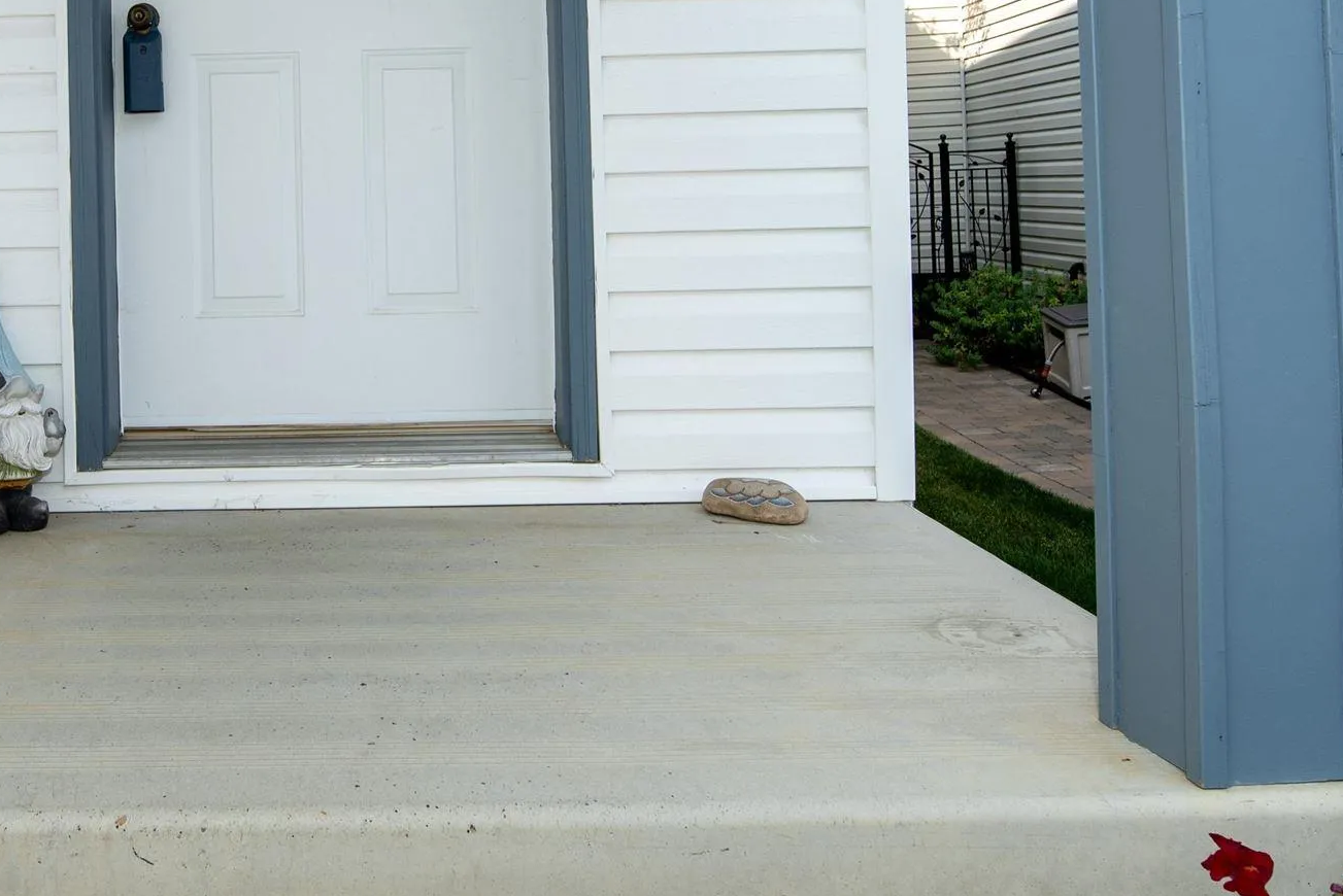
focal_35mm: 33
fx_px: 1232
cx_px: 335
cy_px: 173
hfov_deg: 54.5
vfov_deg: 38.4
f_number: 7.1
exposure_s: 1/200
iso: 100
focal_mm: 14
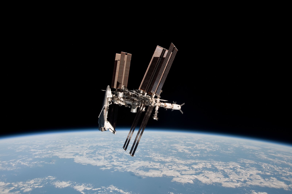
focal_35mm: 34
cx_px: 146
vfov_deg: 38.9
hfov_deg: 55.8
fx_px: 276
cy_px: 97
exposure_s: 1/1000
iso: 200
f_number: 8
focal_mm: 34
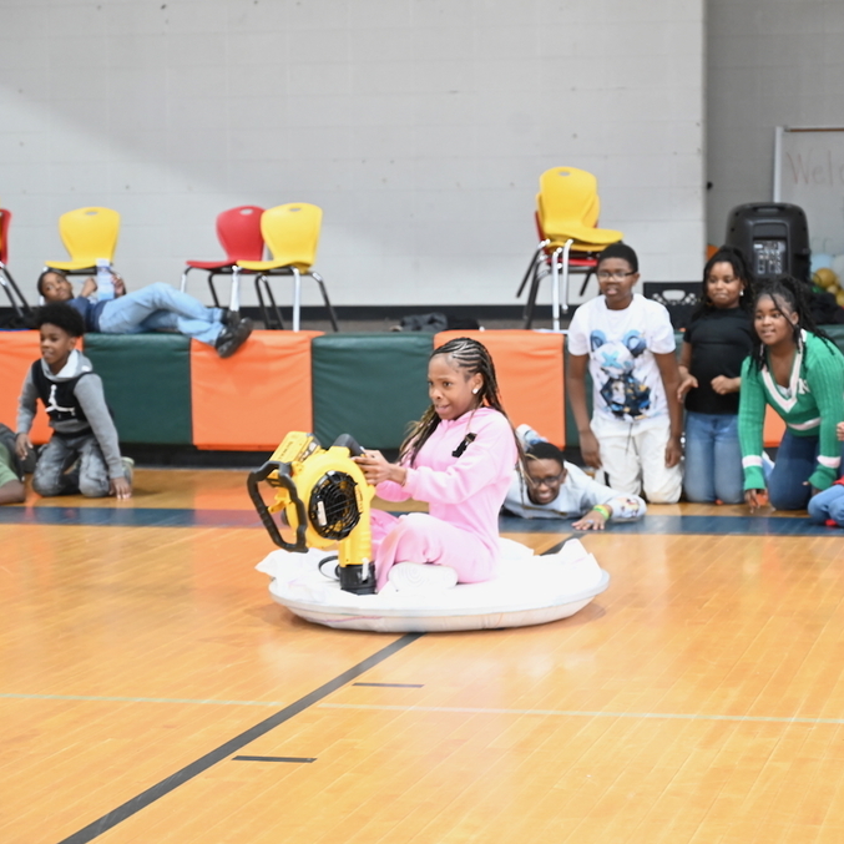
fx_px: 2483
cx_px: 521
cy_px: 420
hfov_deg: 19.3
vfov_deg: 19.3
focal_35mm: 90
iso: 3200
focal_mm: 70
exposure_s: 1/200
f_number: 4
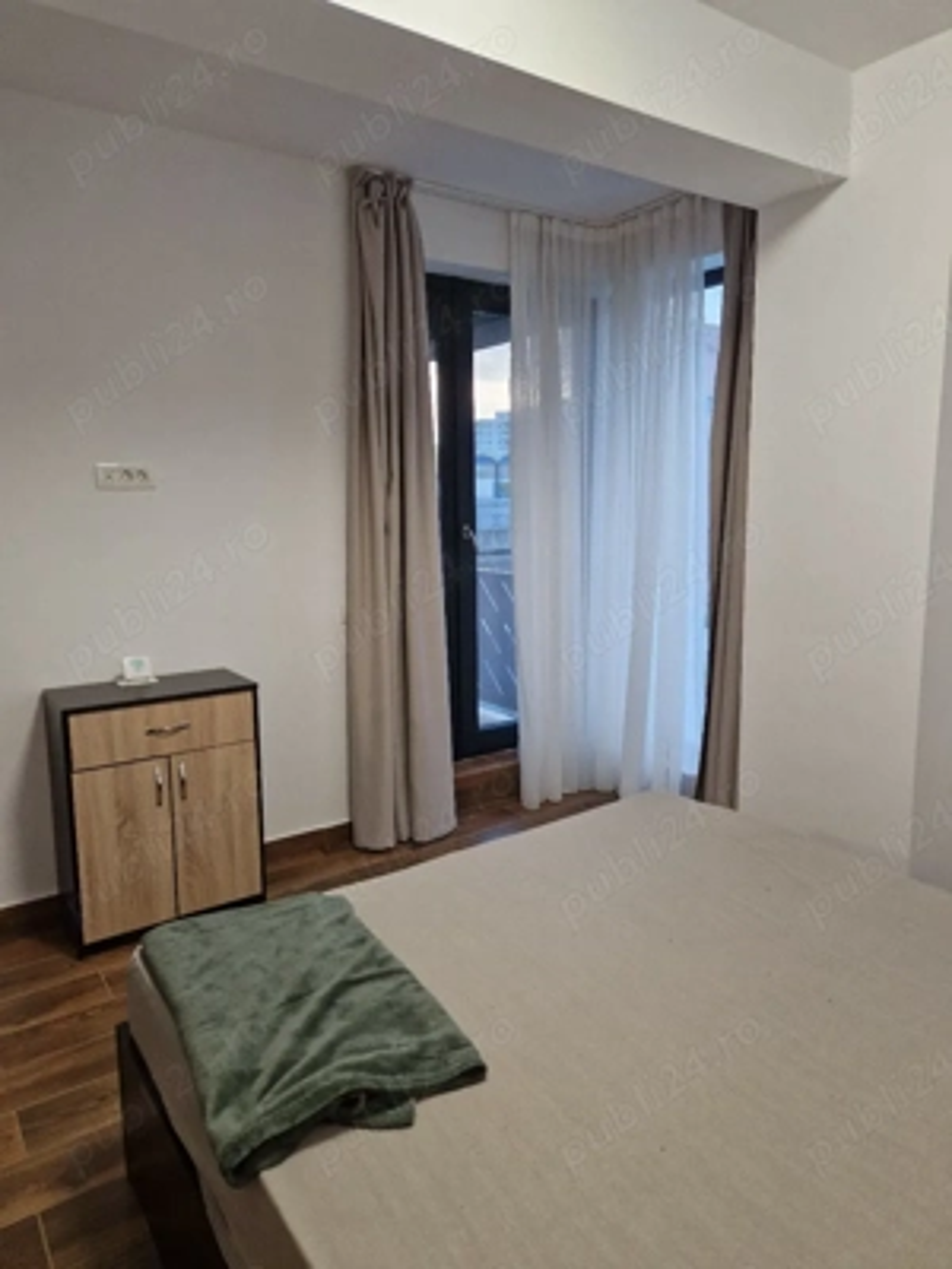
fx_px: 843
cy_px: 634
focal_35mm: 23
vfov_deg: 73.9
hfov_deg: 58.9
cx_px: 476
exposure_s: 1/100
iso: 200
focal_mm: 5.4
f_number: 1.8
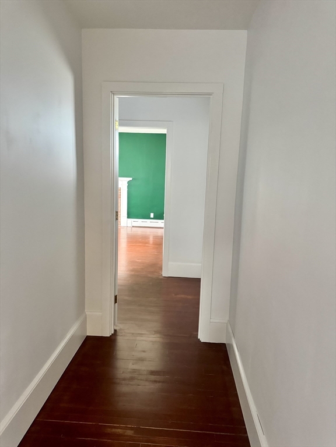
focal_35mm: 24
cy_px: 224
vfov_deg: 71.6
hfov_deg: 56.8
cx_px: 168
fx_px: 311
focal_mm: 6.76
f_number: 1.78
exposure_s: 1/60
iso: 500
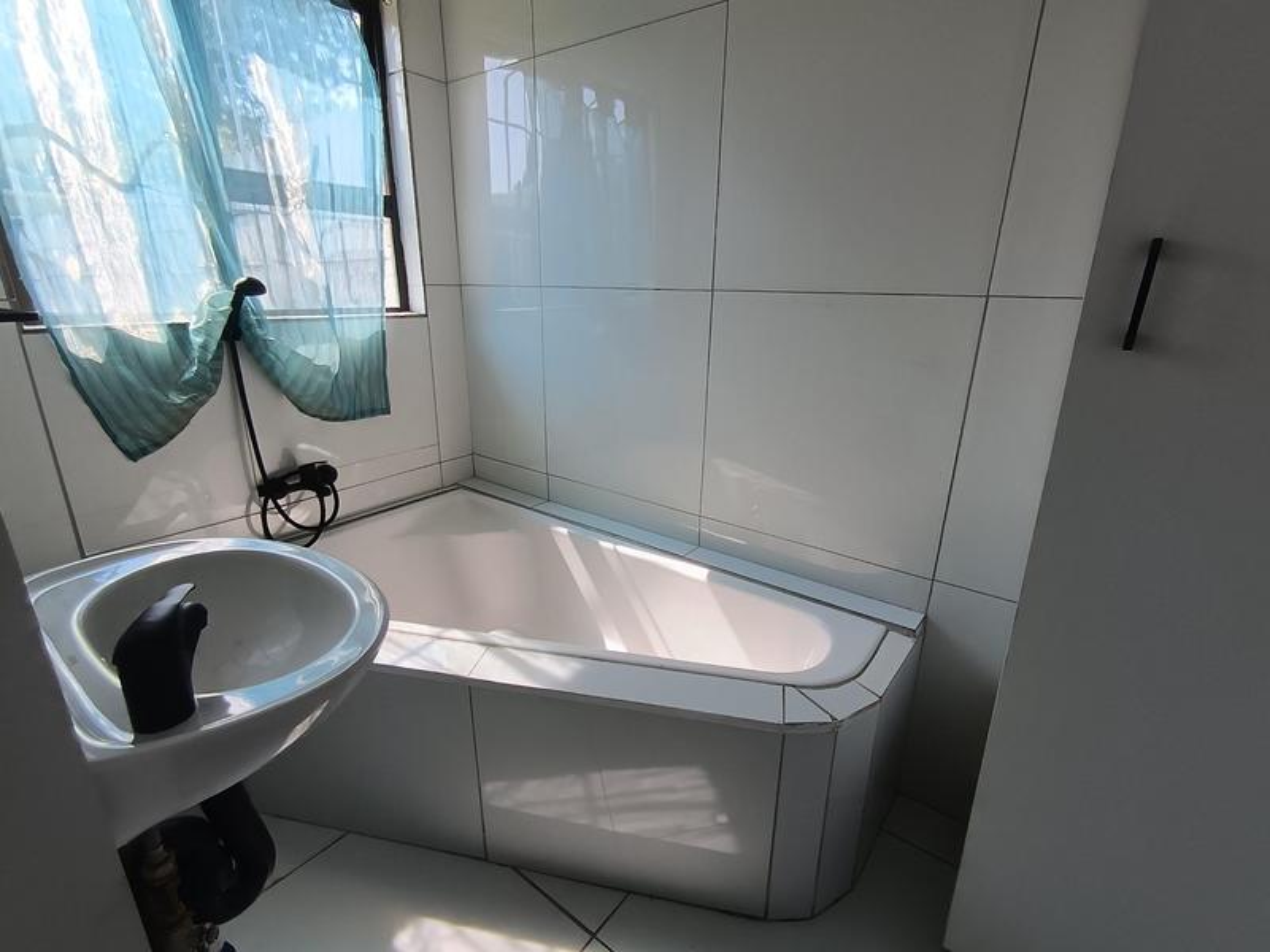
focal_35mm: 17
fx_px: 624
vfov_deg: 74.7
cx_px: 635
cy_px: 476
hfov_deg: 91.0
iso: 100
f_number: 2.2
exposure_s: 1/178
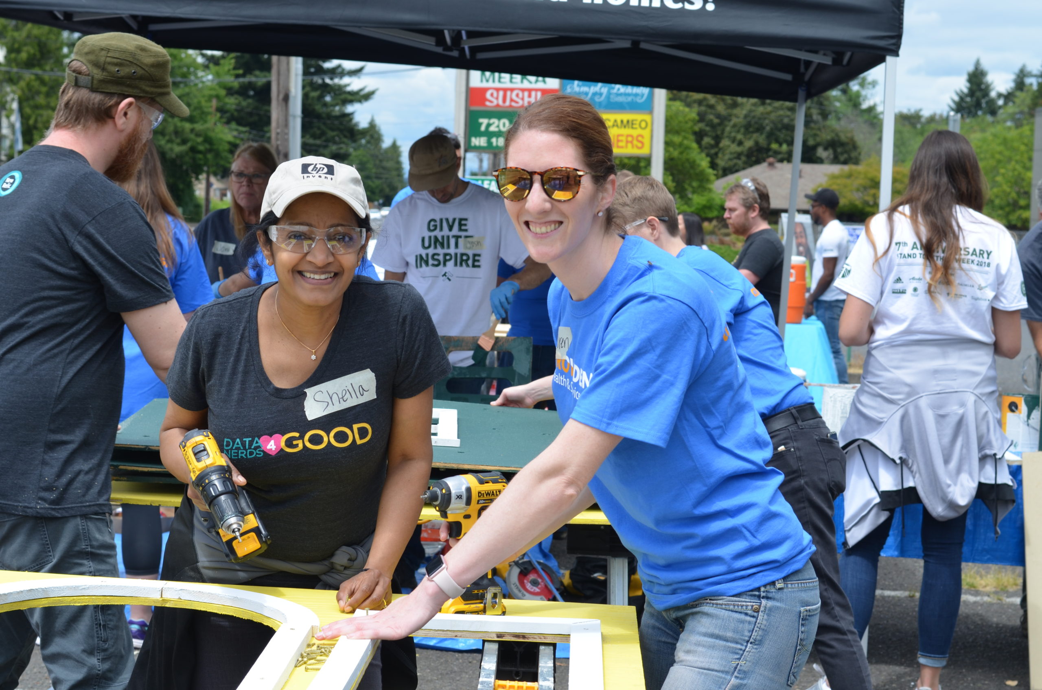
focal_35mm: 75
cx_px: 521
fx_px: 2166
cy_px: 345
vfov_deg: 18.1
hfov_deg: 27.0
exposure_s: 1/250
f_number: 8
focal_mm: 50
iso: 125
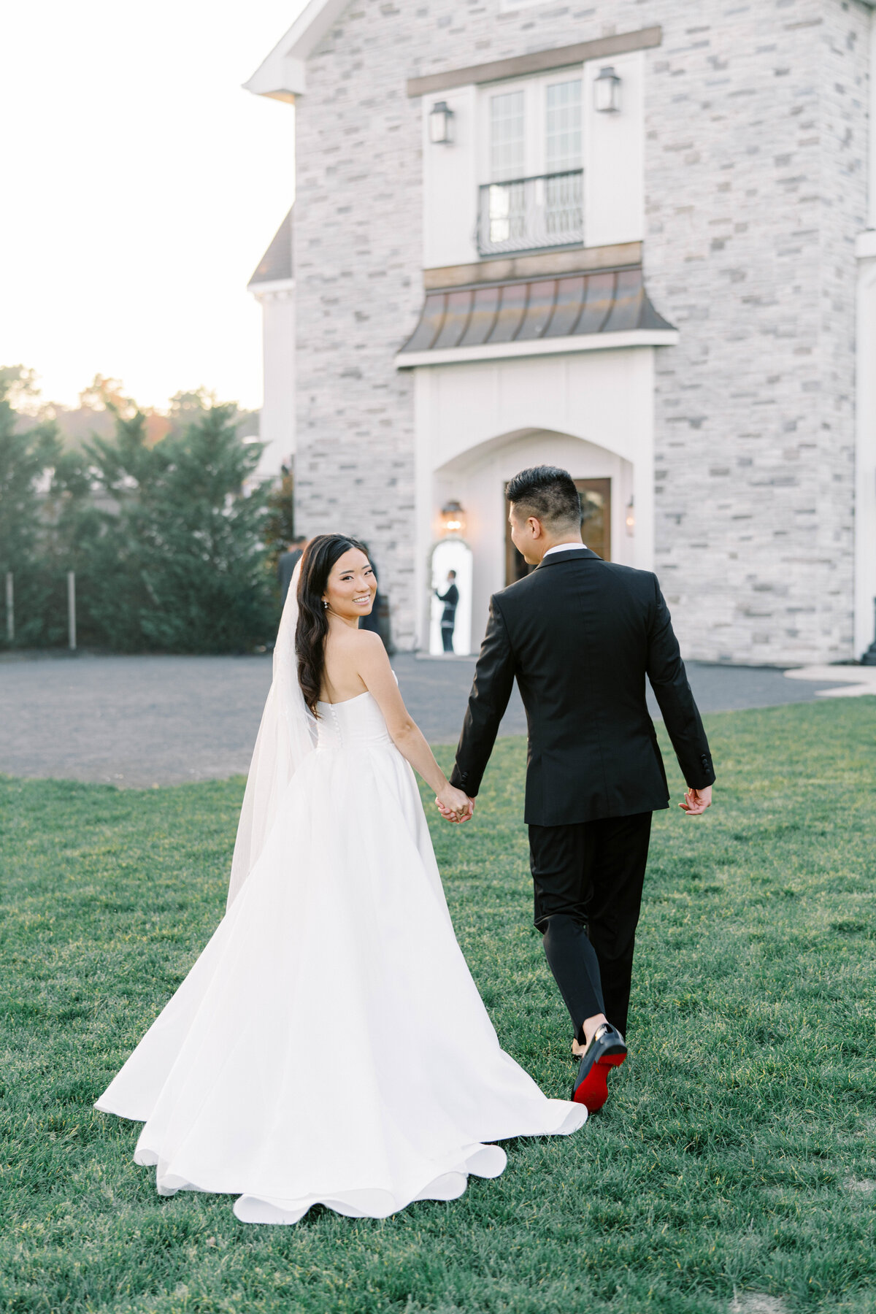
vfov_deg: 39.6
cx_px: 438
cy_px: 657
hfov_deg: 27.0
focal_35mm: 50
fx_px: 1825
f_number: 2
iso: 160
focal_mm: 50
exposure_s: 1/320
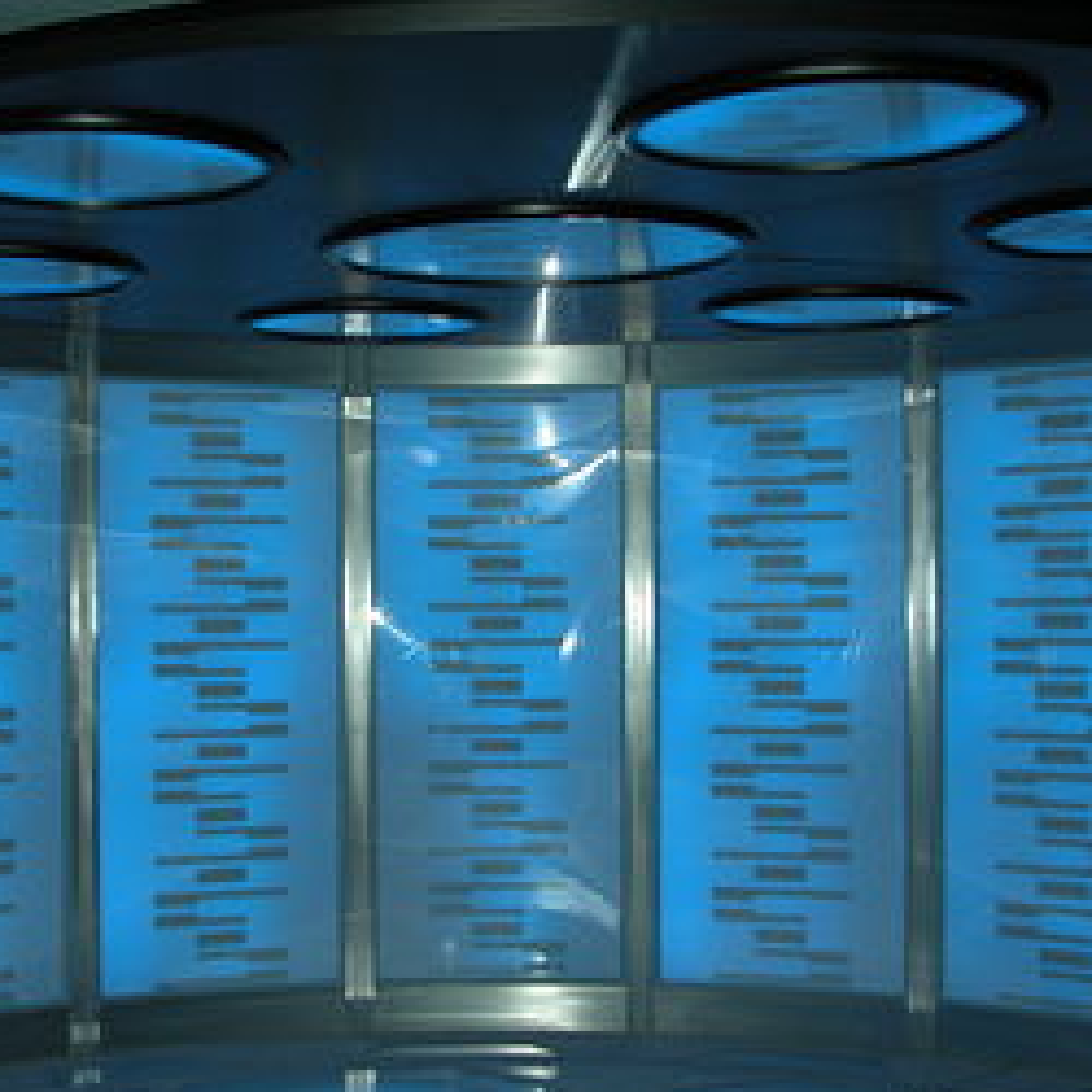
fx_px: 2070
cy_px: 585
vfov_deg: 29.5
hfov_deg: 29.3
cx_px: 358
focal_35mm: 58
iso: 100
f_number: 2.9
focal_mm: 10.7
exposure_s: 1/60
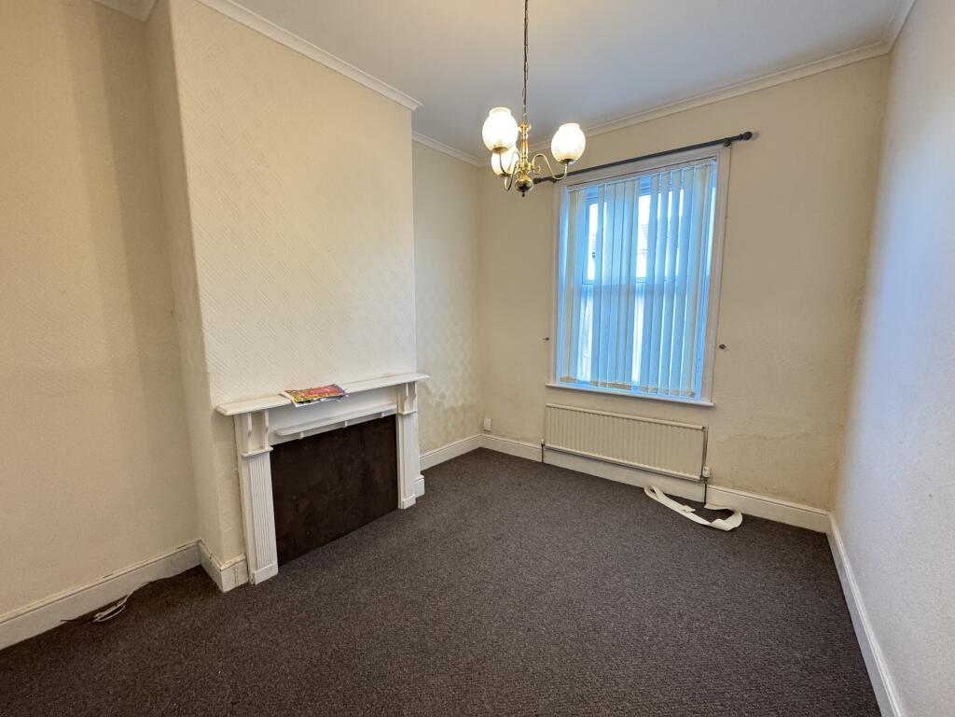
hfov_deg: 102.1
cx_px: 478
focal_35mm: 14
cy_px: 358
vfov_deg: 85.7
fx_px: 386
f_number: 2.2
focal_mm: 2.22
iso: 500
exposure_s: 1/60
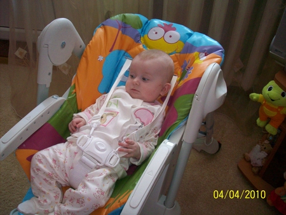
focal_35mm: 37
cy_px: 108
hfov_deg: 50.1
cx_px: 143
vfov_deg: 38.7
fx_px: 306
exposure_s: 1/64
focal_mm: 6.2
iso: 200
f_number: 2.8
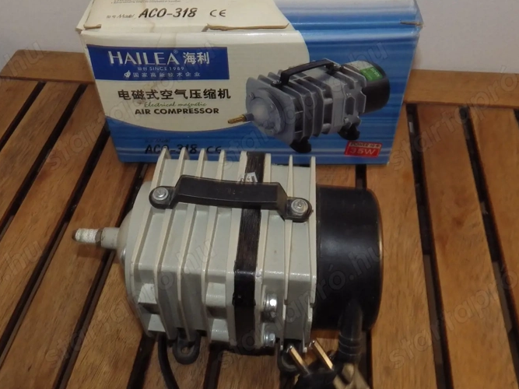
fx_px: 495
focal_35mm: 33
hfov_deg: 55.2
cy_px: 119
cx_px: 231
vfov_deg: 42.2
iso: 200
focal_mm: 4
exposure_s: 1/30
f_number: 3.1
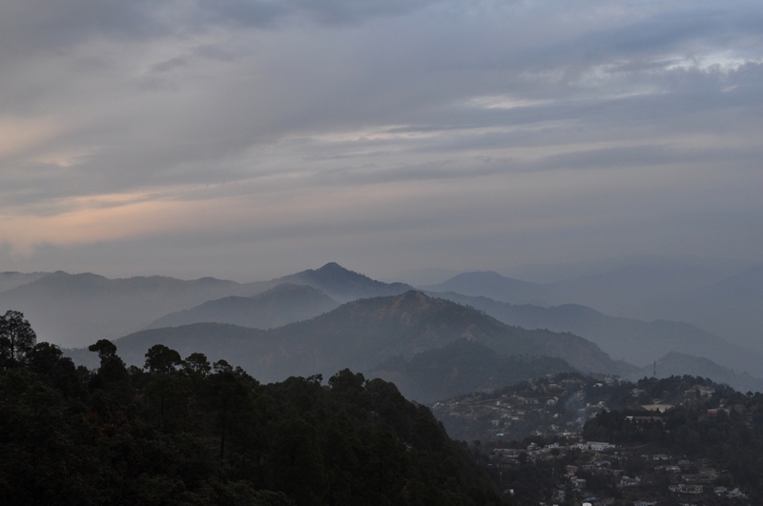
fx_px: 1016
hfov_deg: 41.2
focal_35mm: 48
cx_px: 382
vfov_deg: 28.0
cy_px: 253
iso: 400
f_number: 6.3
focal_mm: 32
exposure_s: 1/160
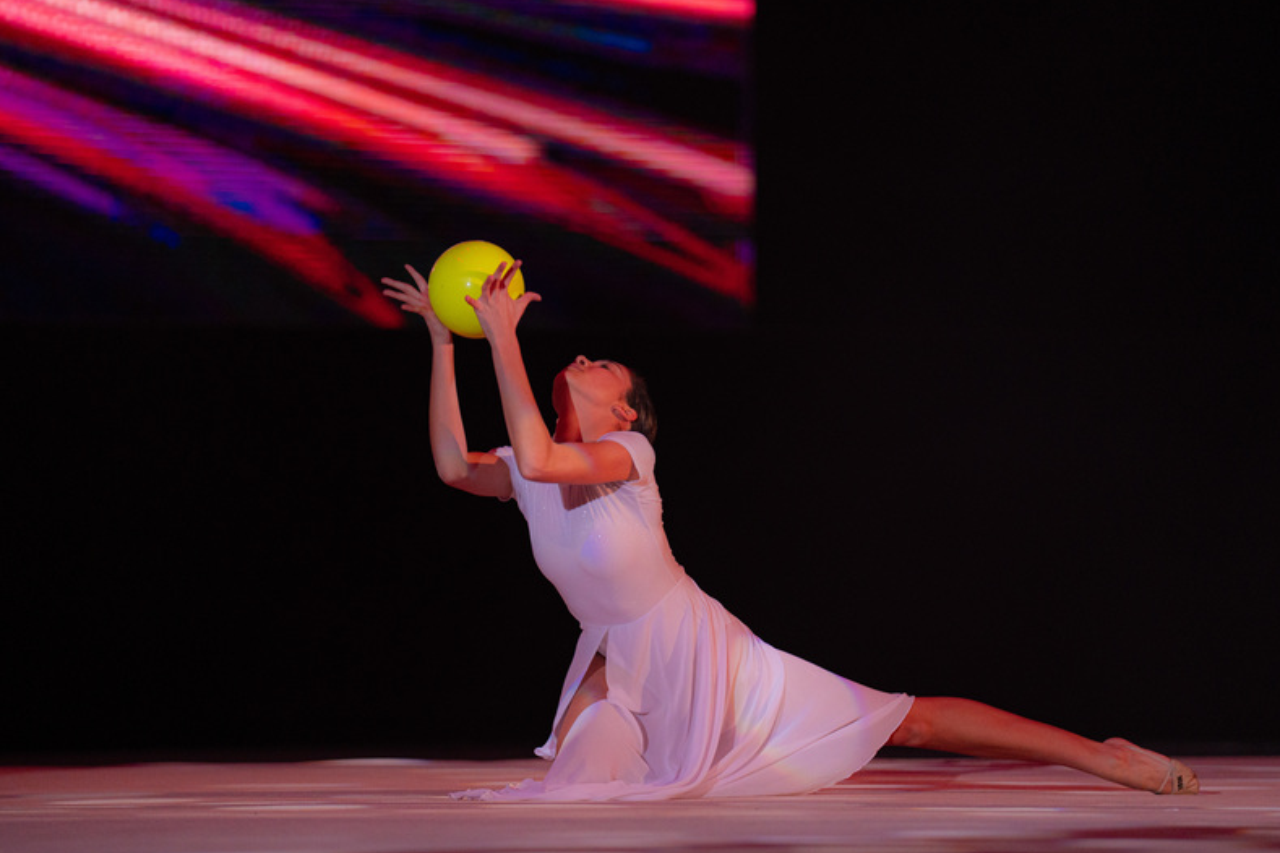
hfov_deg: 9.0
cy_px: 438
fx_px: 8106
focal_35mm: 228
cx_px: 665
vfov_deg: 6.0
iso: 2000
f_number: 2.8
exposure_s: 1/800
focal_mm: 200
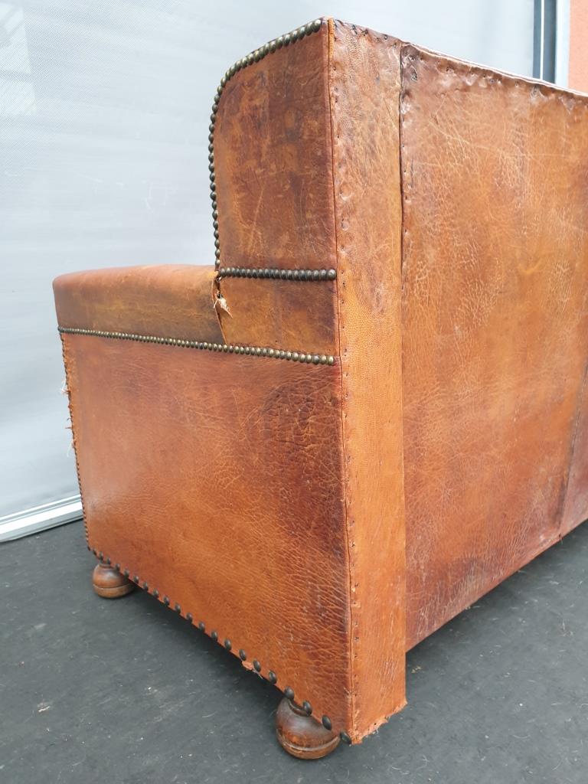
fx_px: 589
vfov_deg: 67.3
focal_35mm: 26
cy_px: 392
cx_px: 294
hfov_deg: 53.1
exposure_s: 1/50
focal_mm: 4.3
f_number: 2.4
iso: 200
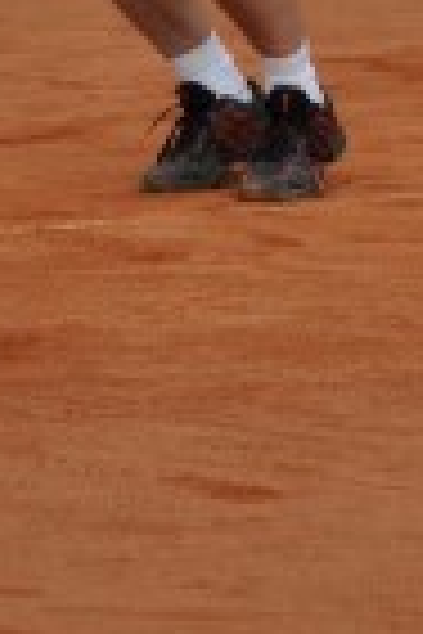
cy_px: -486
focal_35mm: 574
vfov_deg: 3.6
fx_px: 10116
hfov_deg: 2.4
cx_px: 212
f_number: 9
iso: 200
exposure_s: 1/320
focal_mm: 90
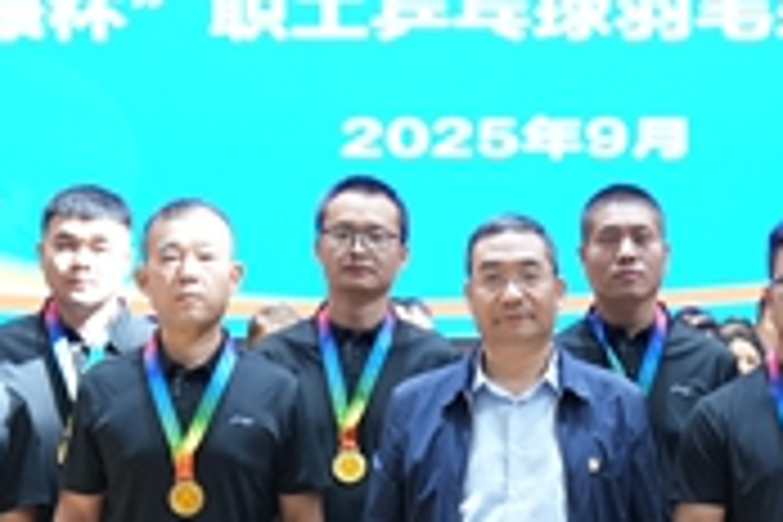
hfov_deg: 16.5
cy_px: 594
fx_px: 2697
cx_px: 482
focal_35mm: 124
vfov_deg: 10.9
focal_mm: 36
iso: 2000
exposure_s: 1/320
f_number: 2.8
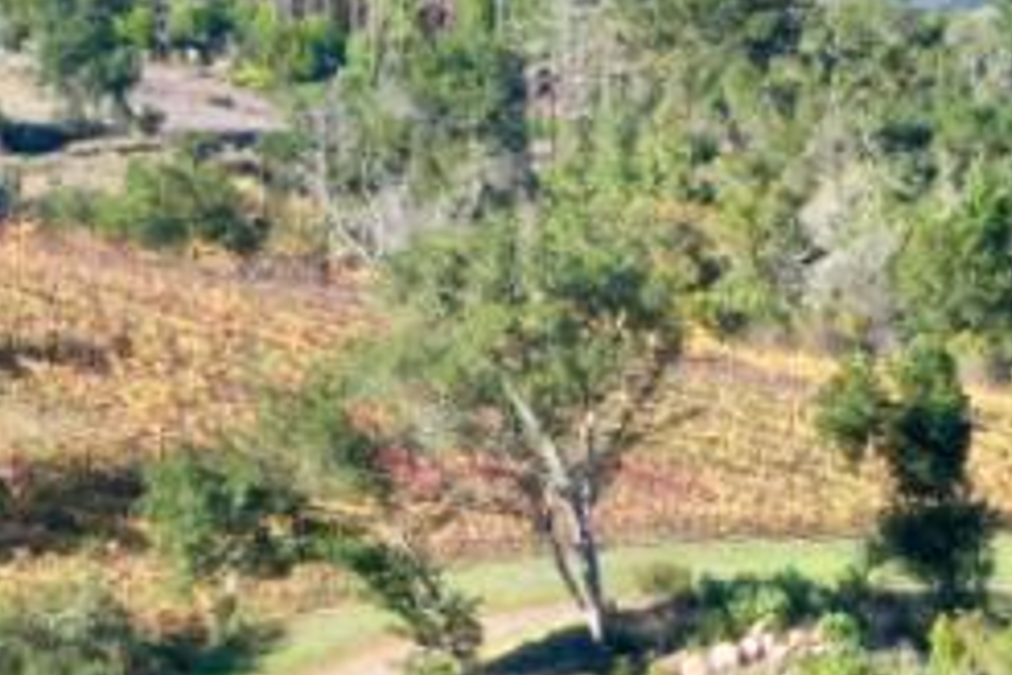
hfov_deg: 11.6
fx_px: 4807
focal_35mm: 171
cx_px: 1436
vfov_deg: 7.7
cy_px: 1321
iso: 100
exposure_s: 1/160
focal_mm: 10.26
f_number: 6.3
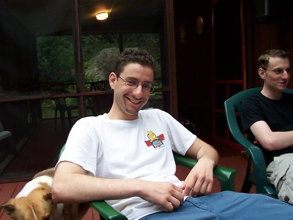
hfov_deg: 50.1
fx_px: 313
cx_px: 146
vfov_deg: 38.7
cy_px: 110
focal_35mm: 37
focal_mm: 5.6
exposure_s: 1/60
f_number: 2.8
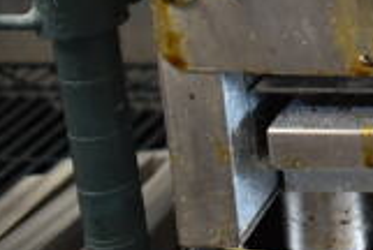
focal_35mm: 102
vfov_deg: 12.9
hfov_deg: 17.3
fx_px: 1059
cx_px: 616
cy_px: -95
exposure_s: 1/30
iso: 1250
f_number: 3.5
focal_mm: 18
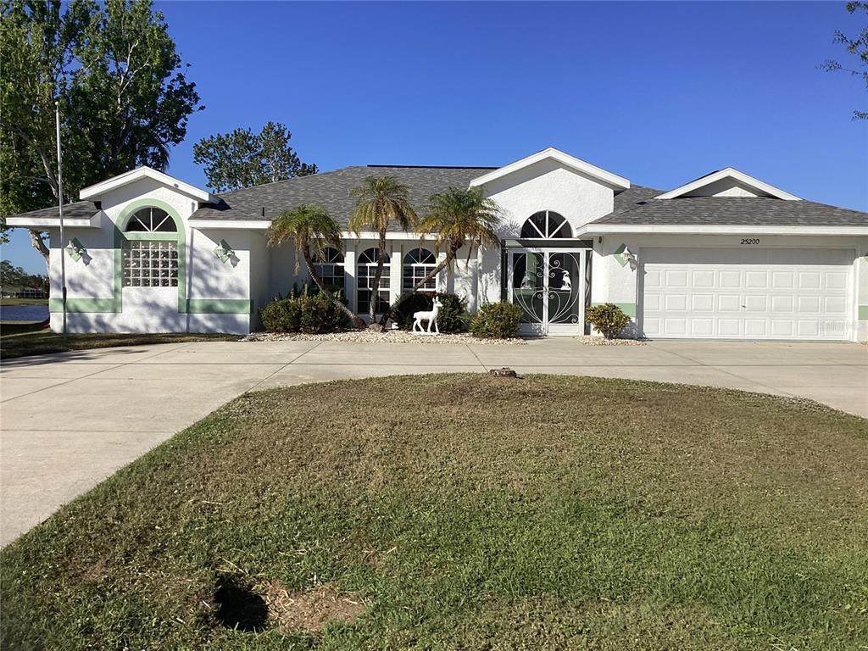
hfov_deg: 58.4
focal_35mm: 31
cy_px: 326
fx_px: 777
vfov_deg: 45.4
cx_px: 434
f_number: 2.4
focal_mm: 3.3
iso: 25
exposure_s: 1/2092
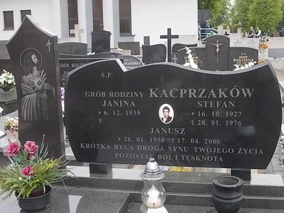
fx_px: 418
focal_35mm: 51
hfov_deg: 37.5
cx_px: 142
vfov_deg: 28.6
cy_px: 106
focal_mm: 7.2
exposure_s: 1/80
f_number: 3.6
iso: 80
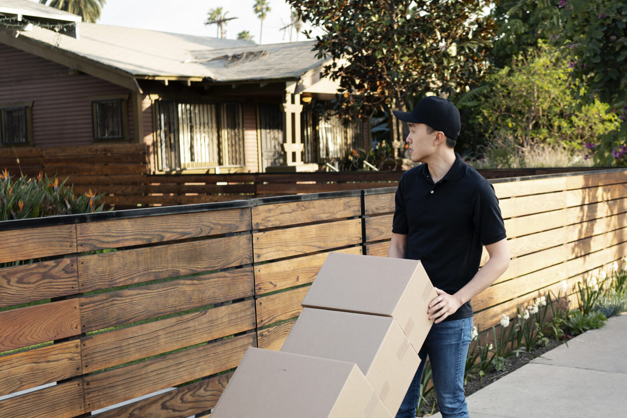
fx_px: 993
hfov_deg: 34.7
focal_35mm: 57
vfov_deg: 23.7
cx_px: 415
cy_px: 257
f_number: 3.2
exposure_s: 1/160
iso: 64
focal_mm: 35
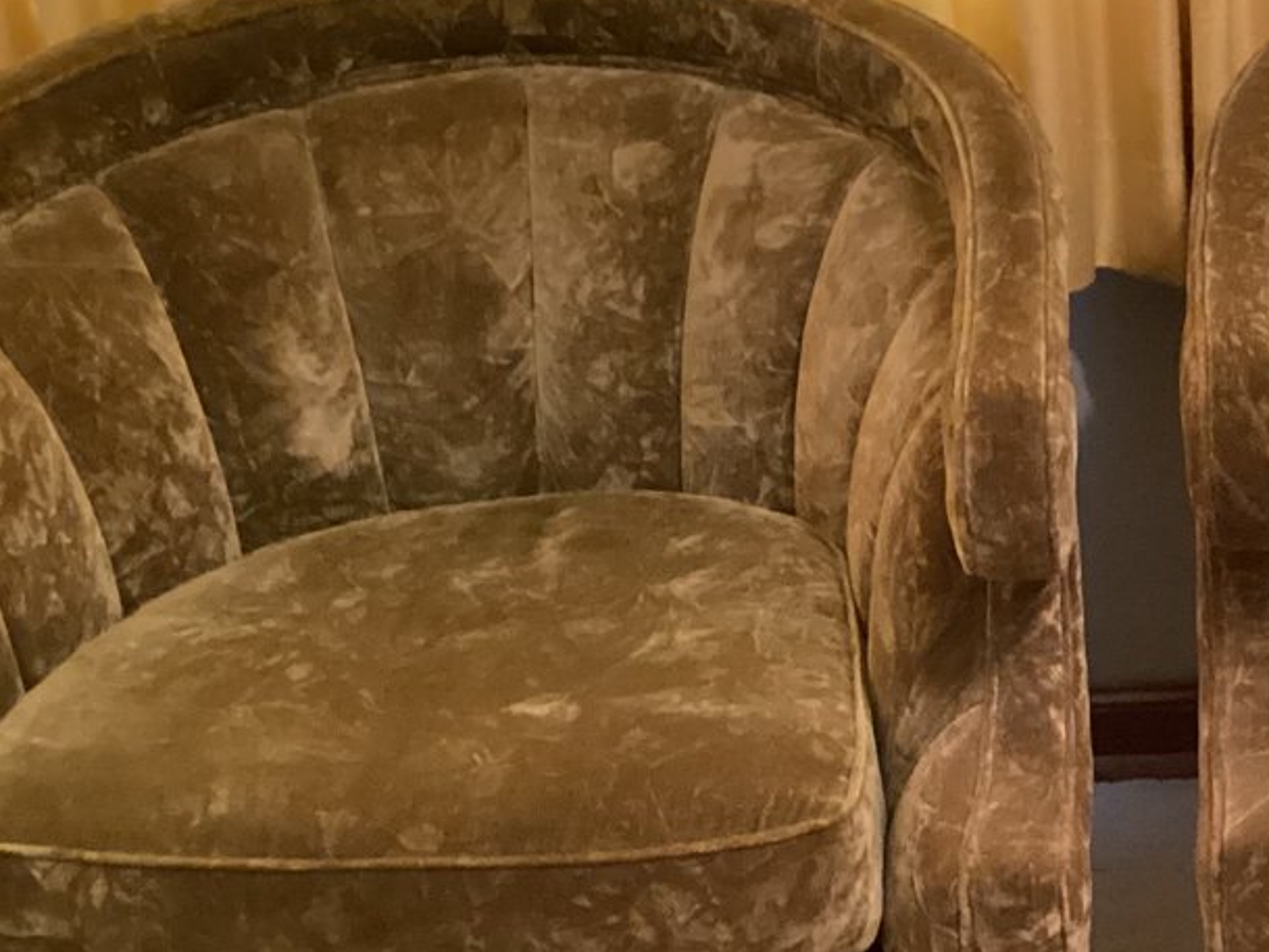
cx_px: 1205
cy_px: 668
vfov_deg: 19.1
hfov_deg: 24.4
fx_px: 2823
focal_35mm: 77
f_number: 2.4
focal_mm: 3.3
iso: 640
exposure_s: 1/30
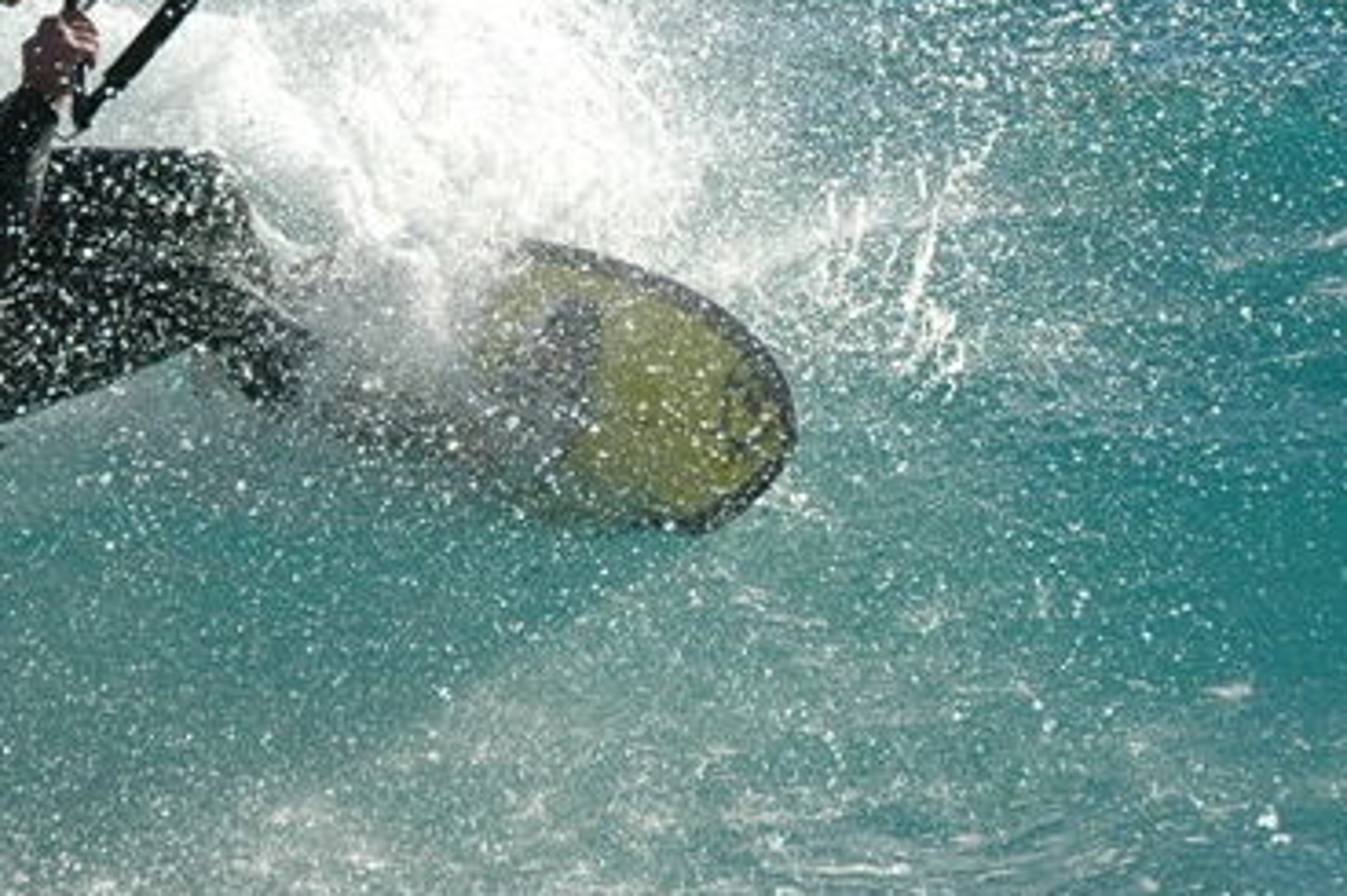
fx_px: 32948
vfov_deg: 1.6
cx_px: 425
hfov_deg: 2.3
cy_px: 245
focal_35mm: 881
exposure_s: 1/1250
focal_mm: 270
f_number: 5
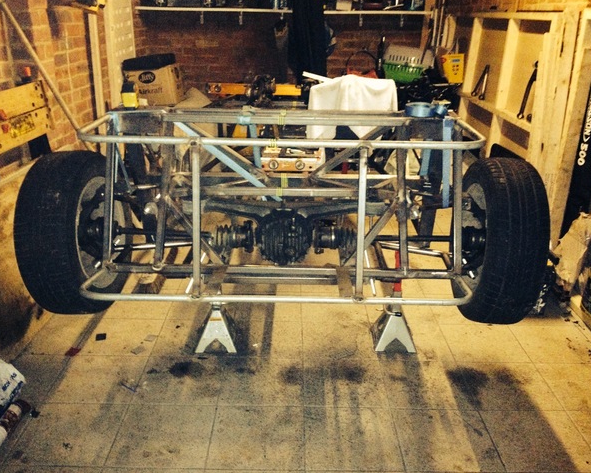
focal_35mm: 37
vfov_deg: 40.1
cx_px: 295
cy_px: 235
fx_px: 647
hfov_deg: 49.1
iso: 800
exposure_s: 1/16
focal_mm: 4.28
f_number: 2.4
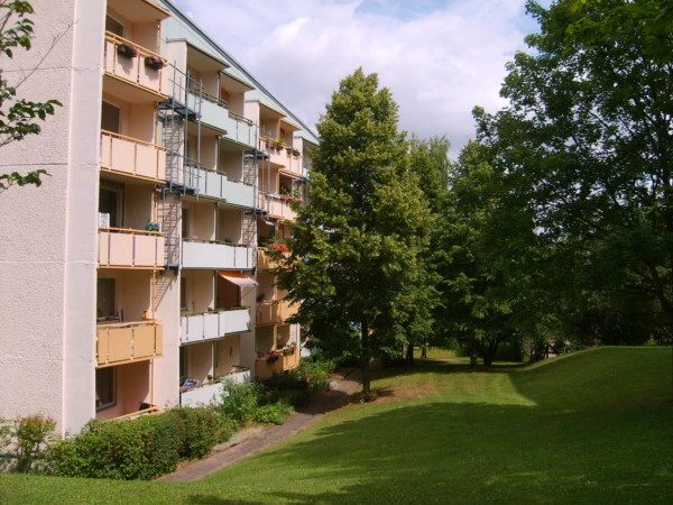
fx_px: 680
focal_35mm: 35
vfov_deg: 40.7
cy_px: 252
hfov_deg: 52.6
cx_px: 336
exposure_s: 1/1000
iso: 50
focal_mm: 5.8
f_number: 2.8
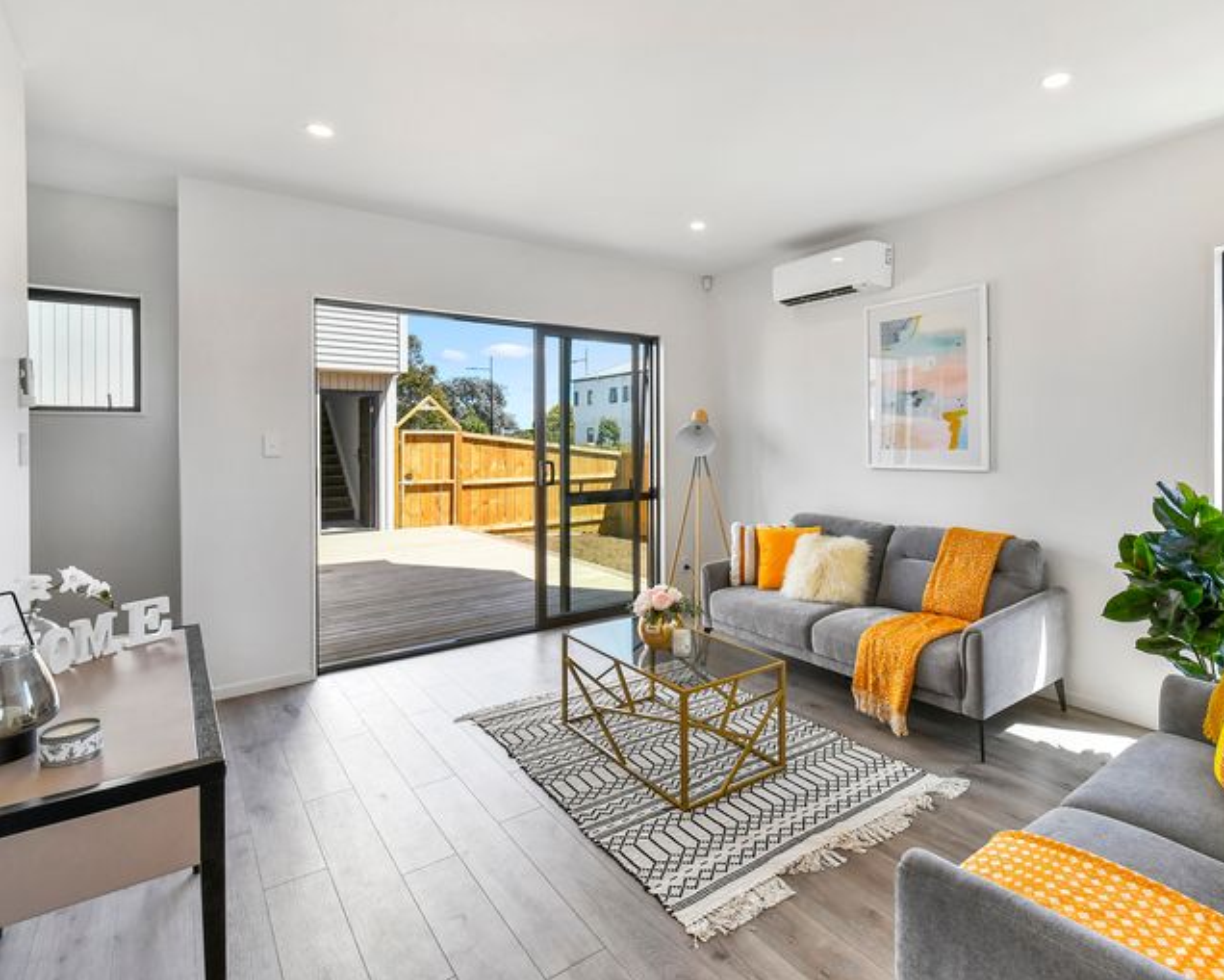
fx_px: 616
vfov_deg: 77.0
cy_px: 489
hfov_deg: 88.4
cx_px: 737
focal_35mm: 17
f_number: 10
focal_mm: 10
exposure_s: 1/25
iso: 400
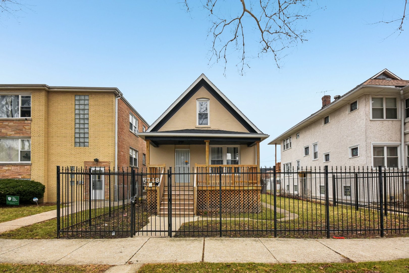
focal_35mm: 15
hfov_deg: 100.4
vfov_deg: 77.3
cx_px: 204
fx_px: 170
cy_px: 136
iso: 400
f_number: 8
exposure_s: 1/250
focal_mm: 10
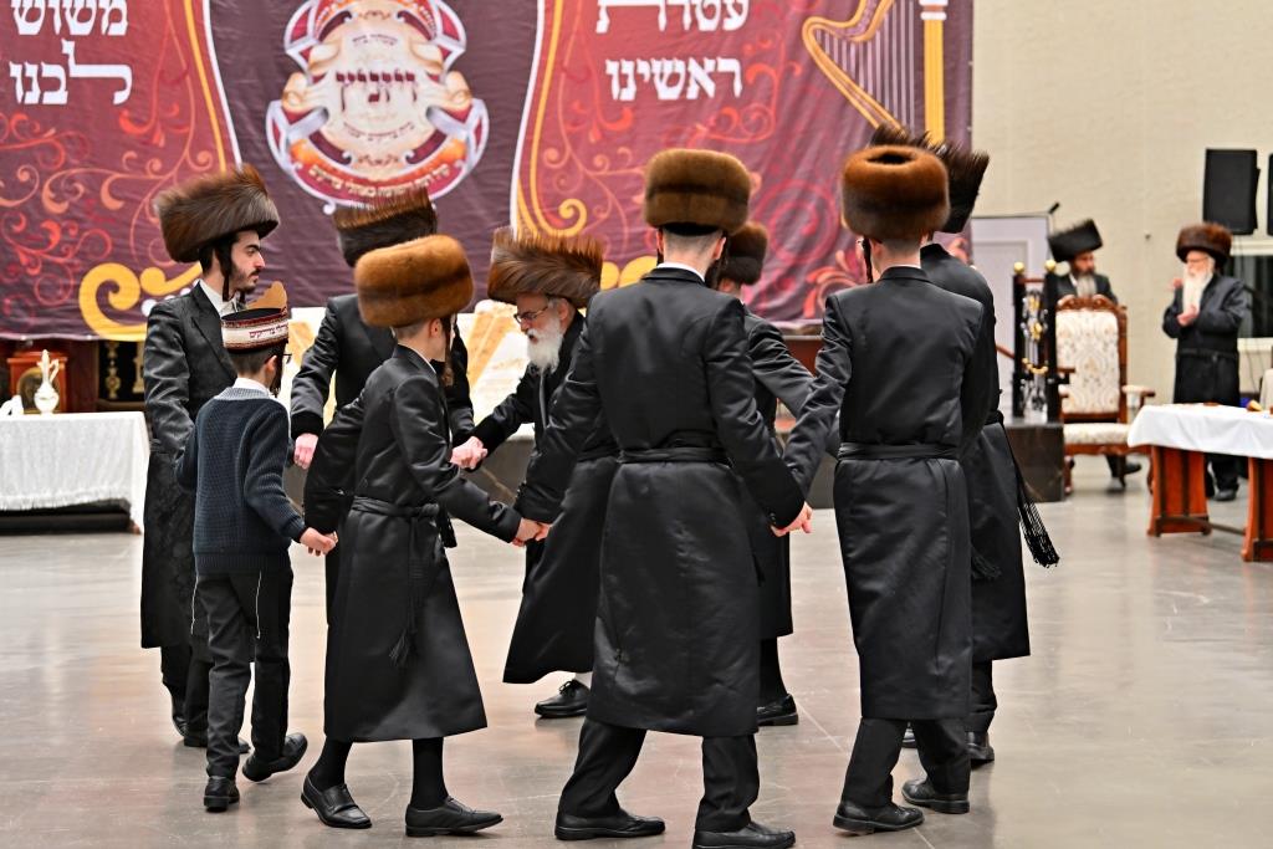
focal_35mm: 70
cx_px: 636
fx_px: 2475
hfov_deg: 28.8
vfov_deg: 19.5
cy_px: 424
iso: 500
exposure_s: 1/320
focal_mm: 70
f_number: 2.8
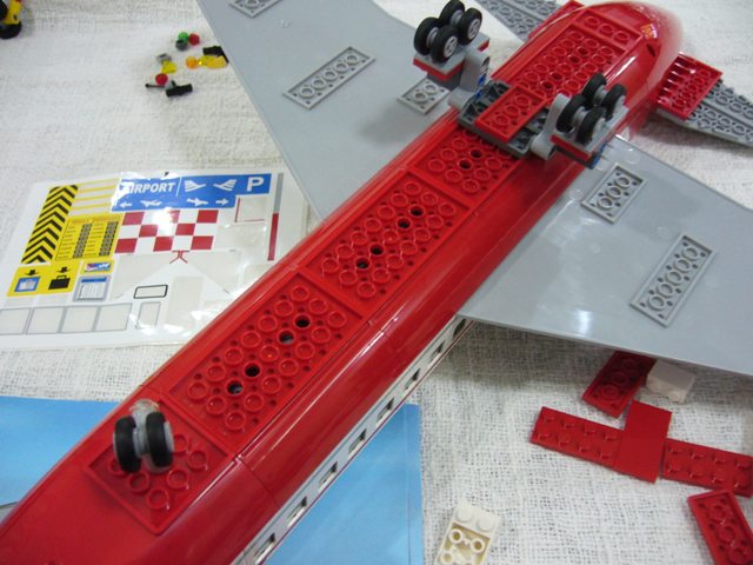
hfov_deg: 52.6
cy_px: 282
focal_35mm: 35
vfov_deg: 40.7
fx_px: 761
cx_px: 376
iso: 200
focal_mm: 5.8
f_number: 2.8
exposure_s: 1/8
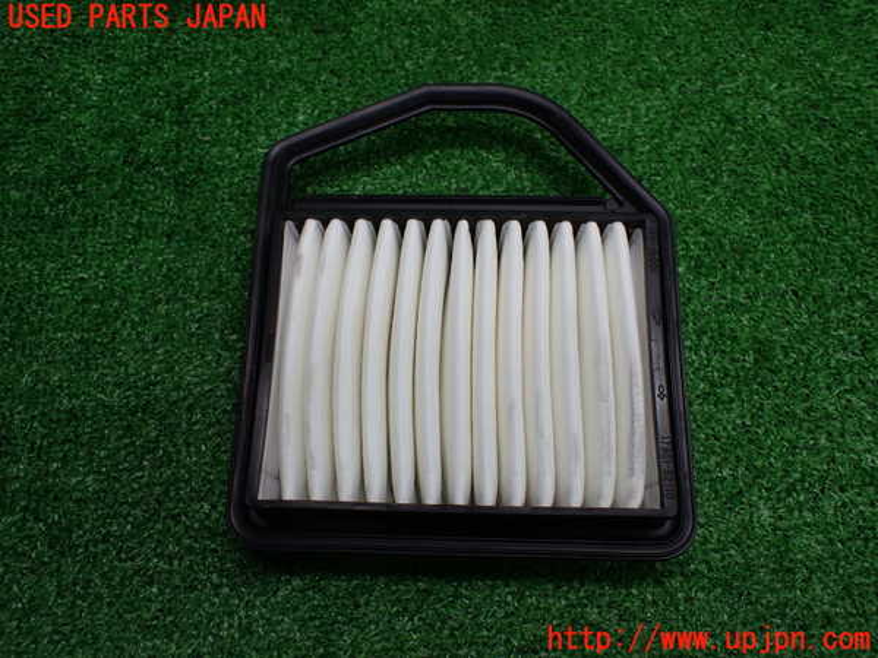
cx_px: 439
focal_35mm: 30
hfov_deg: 60.0
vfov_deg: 46.8
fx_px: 761
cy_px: 329
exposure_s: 1/125
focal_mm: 5.4
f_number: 2.3
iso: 200
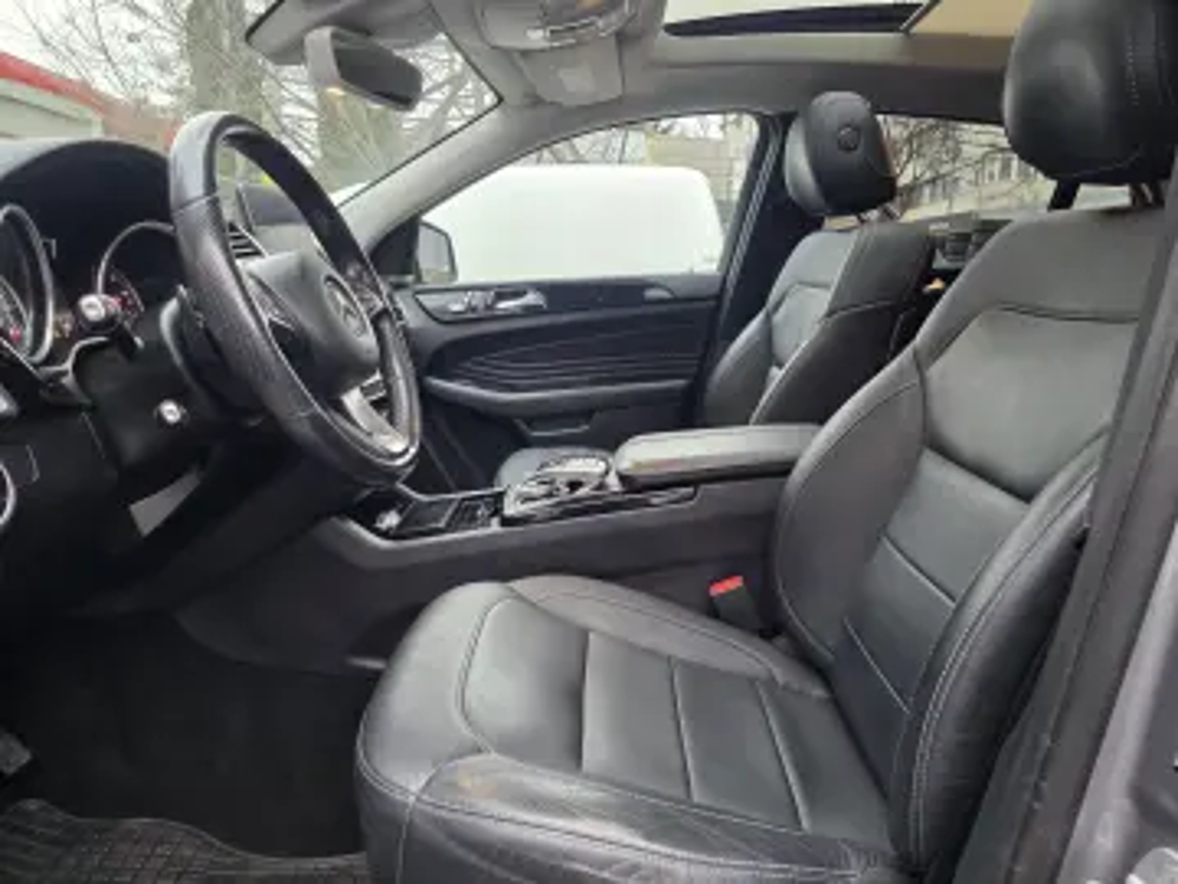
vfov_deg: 58.9
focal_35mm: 23
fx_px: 783
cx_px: 589
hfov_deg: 73.9
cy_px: 442
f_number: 1.7
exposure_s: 1/100
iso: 250
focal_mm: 6.3
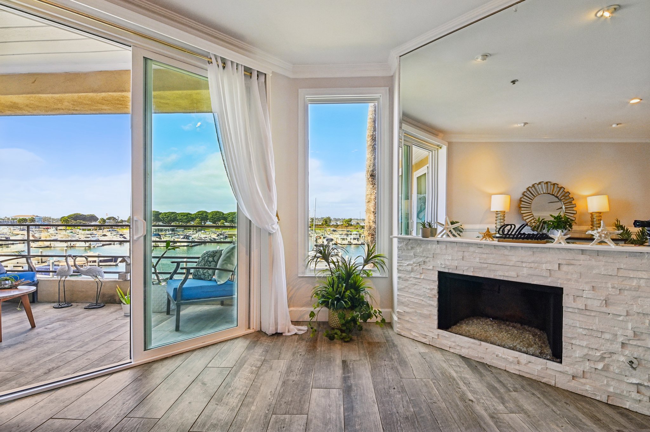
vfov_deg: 73.7
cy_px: 216
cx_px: 325
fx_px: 289
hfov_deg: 96.8
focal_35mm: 16
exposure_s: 1/6
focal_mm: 16
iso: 320
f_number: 22
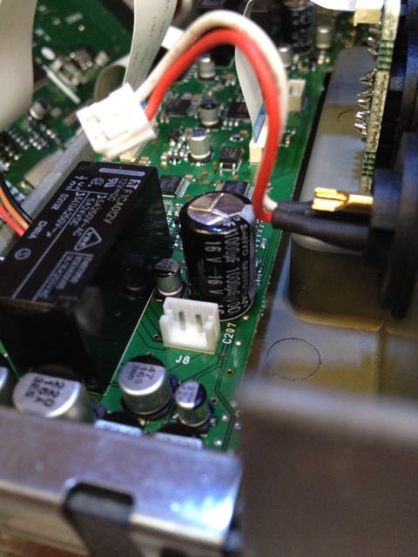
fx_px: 564
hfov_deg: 40.7
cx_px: 209
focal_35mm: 35
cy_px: 278
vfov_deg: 52.6
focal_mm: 4.28
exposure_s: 1/20
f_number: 2.4
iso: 250
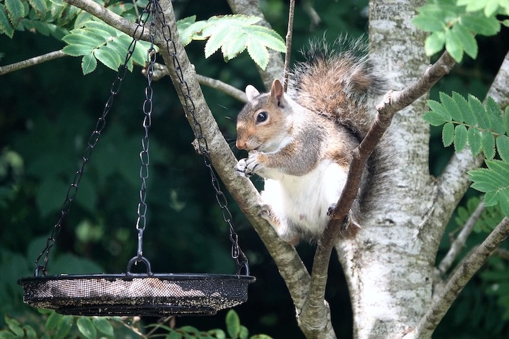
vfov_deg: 2.3
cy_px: 170
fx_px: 8479
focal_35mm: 600
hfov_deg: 3.4
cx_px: 254
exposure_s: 1/250
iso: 640
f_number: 4
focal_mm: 220
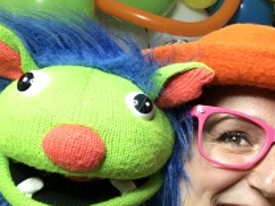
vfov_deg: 19.0
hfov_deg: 23.8
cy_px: 158
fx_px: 612
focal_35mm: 77
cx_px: 300
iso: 80
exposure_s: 1/30
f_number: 2.2
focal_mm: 2.87
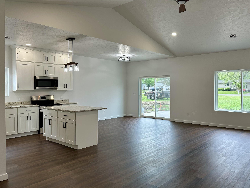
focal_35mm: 28
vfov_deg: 49.7
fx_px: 202
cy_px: 89
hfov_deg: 63.1
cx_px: 144
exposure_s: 1/120
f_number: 1.78
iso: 64
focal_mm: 6.86
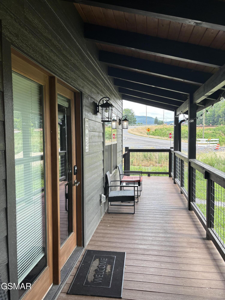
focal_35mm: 26
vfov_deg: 67.3
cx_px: 112
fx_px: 225
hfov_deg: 53.1
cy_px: 150
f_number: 1.6
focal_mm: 5.96
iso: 40
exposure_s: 1/202
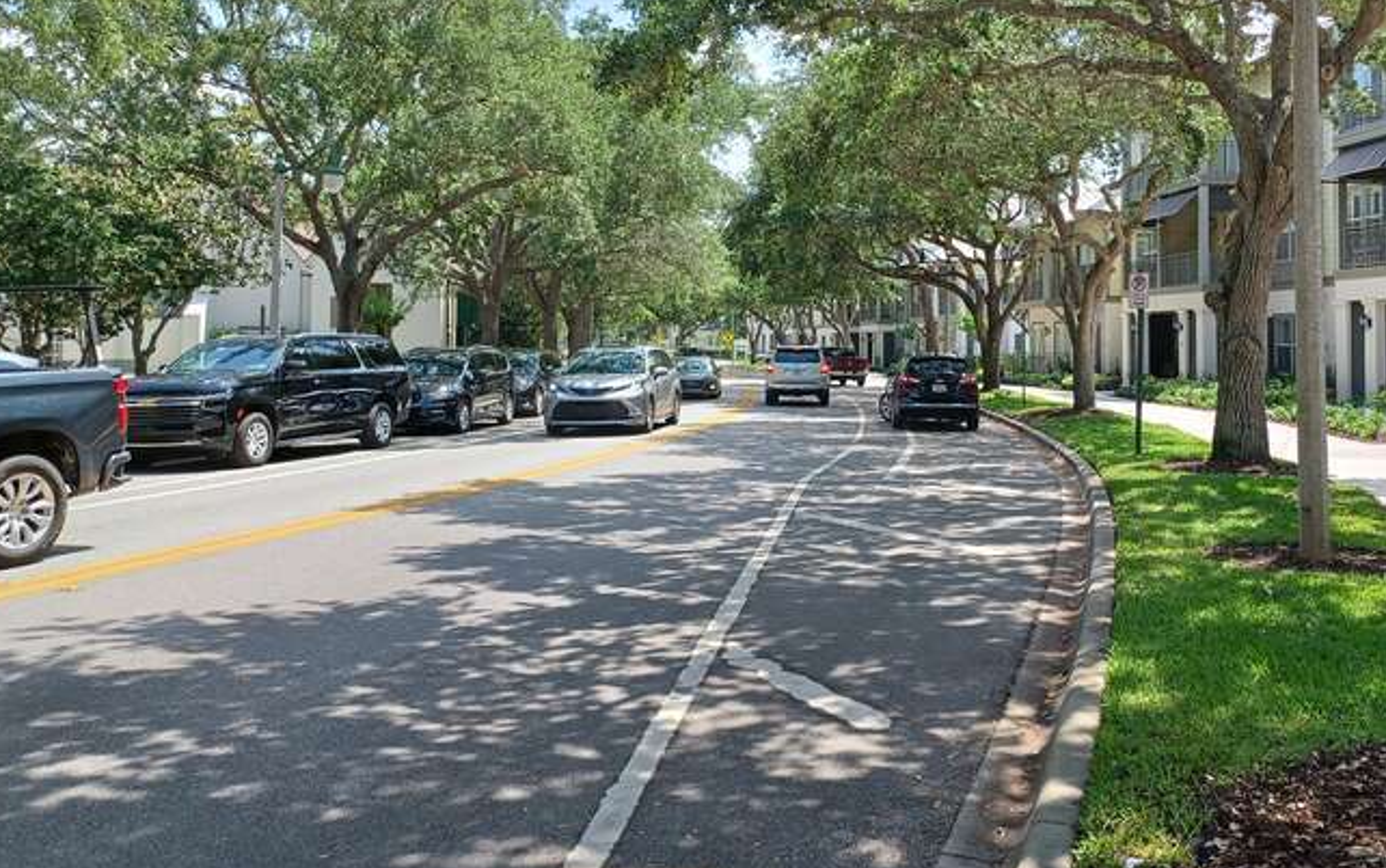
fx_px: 1247
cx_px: 838
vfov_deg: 38.0
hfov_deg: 57.6
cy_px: 296
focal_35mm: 33
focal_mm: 4.6
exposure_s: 1/173
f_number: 1.8
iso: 32
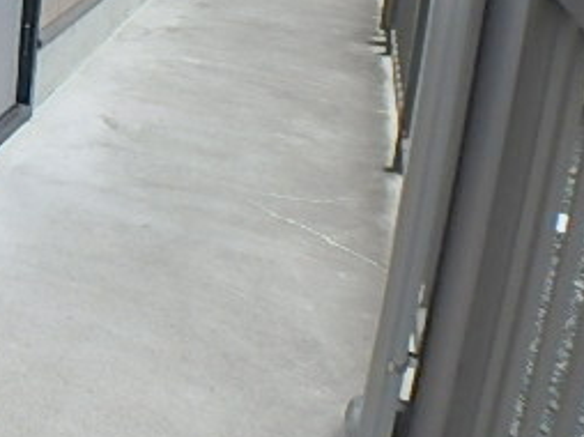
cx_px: -106
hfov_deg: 30.9
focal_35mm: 53
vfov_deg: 25.4
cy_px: -46
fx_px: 893
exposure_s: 1/200
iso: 125
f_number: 3.5
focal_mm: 3.7
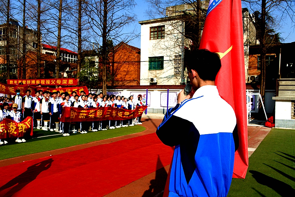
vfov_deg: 41.1
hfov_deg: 58.7
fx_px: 262
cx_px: 148
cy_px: 98
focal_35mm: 32
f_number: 7.1
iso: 64
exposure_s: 1/250
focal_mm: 32
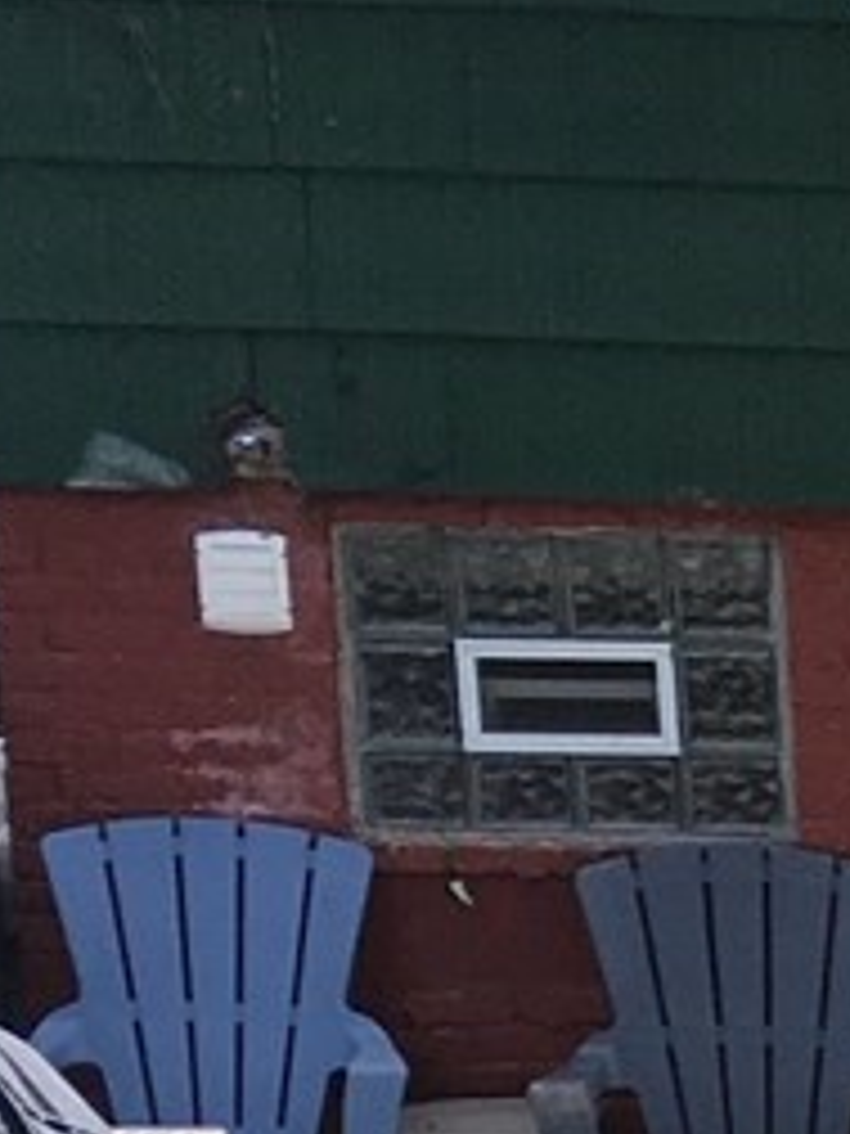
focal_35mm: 177
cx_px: 1956
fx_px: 5795
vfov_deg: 9.9
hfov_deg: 7.8
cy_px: 2682
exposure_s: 1/693
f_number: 2.2
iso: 25
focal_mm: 4.15
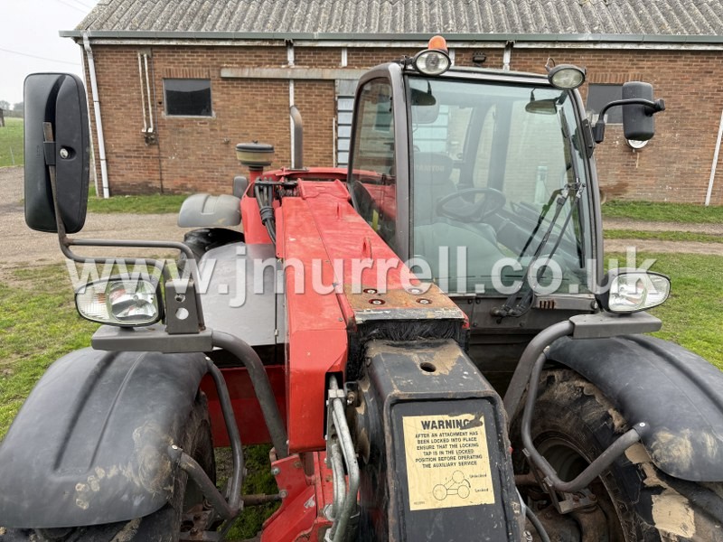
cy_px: 271
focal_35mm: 24
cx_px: 362
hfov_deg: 71.6
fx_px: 501
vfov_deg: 56.8
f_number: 1.78
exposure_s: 1/121
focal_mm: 6.76
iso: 80
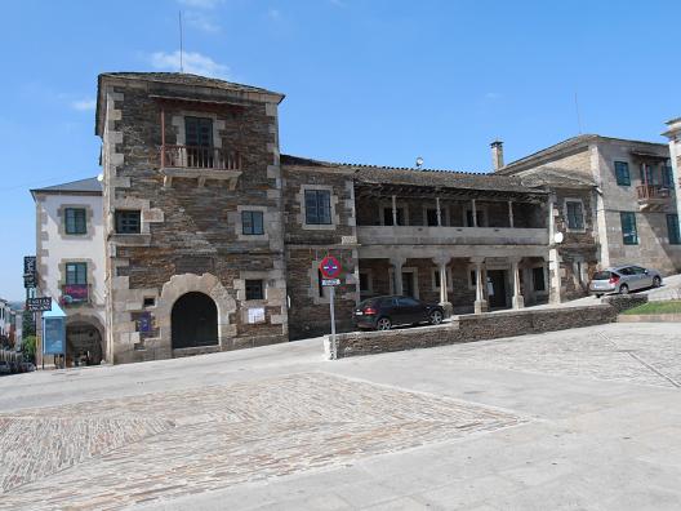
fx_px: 590
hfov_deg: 60.0
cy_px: 256
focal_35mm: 30
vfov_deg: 46.8
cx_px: 340
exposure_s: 1/1000
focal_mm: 5.25
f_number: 3.5
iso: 80
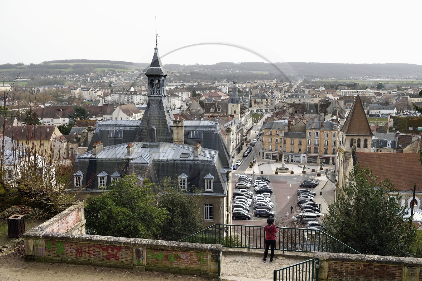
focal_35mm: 34
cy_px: 140
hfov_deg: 55.8
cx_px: 211
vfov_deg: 38.8
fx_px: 398
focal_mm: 34
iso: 200
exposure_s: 1/200
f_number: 9
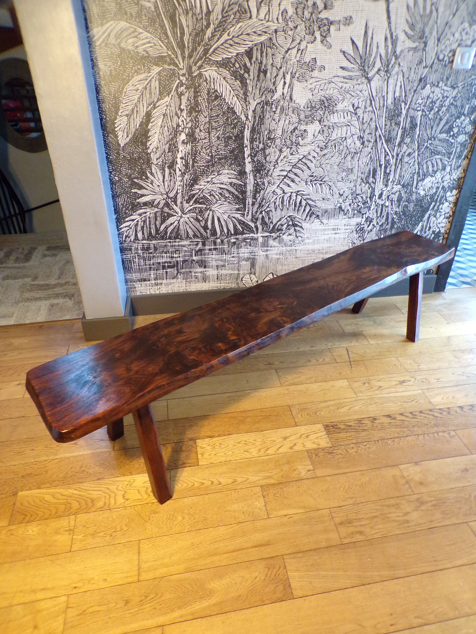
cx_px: 238
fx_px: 440
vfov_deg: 71.6
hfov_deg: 56.8
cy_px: 317
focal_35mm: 24
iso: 400
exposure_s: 1/8
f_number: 3
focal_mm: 4.3
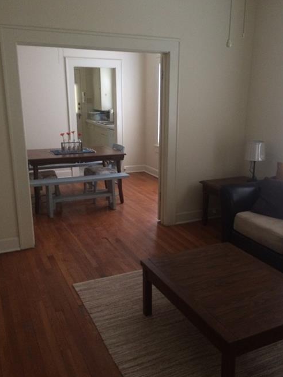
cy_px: 199
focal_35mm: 34
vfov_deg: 53.9
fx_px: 371
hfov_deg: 41.7
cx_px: 161
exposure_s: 1/30
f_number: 2.2
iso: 320
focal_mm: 4.15
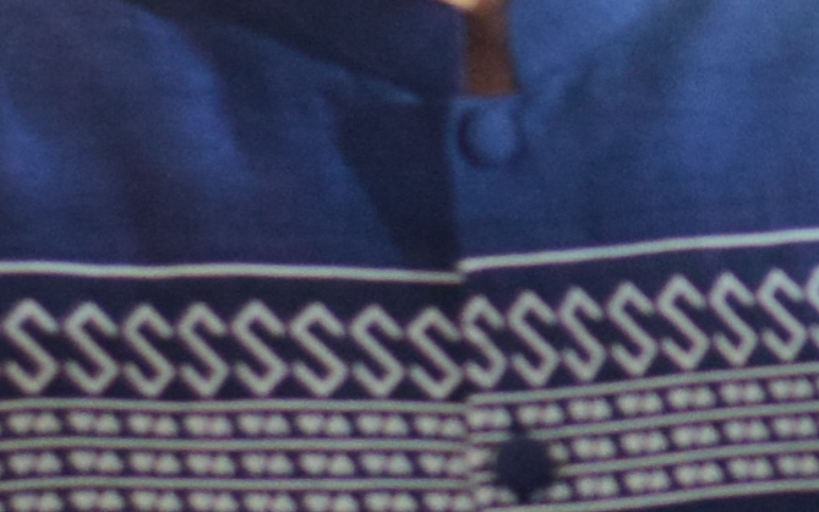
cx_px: 2134
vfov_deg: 2.6
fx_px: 11472
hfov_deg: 4.0
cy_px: 479
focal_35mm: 514
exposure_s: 1/160
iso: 1250
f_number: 2.5
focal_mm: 50
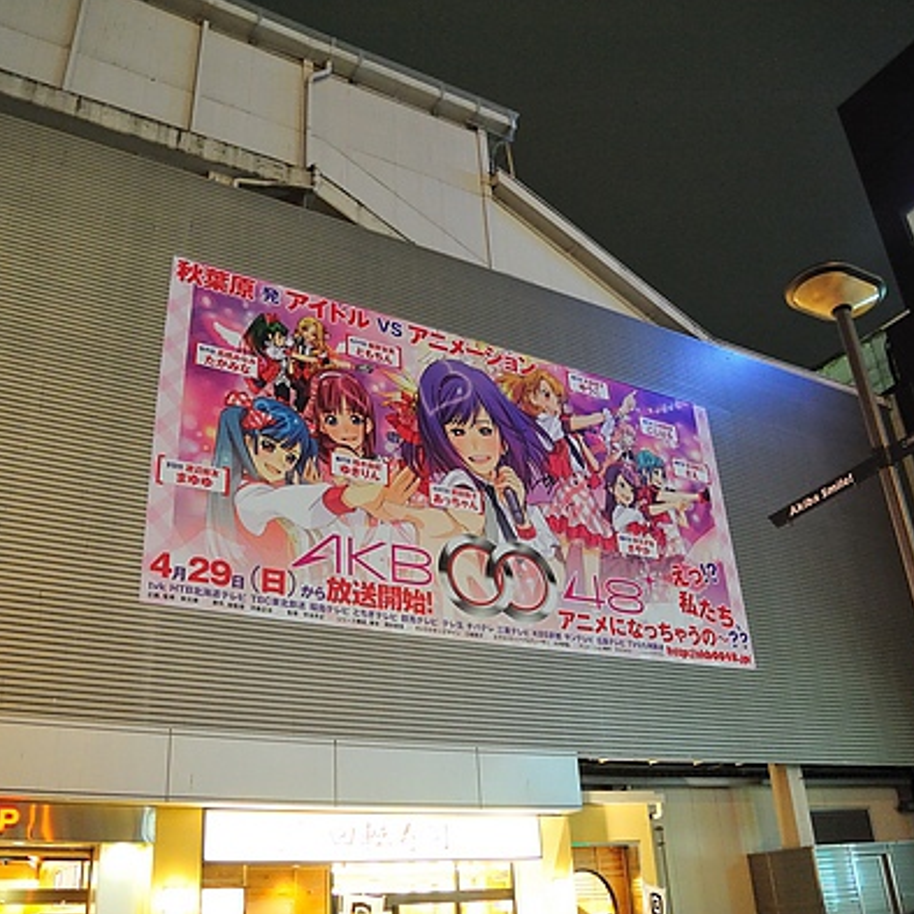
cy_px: 456
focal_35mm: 31
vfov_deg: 52.5
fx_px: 926
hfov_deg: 52.5
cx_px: 452
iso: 4000
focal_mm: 24
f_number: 3.5
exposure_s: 1/40
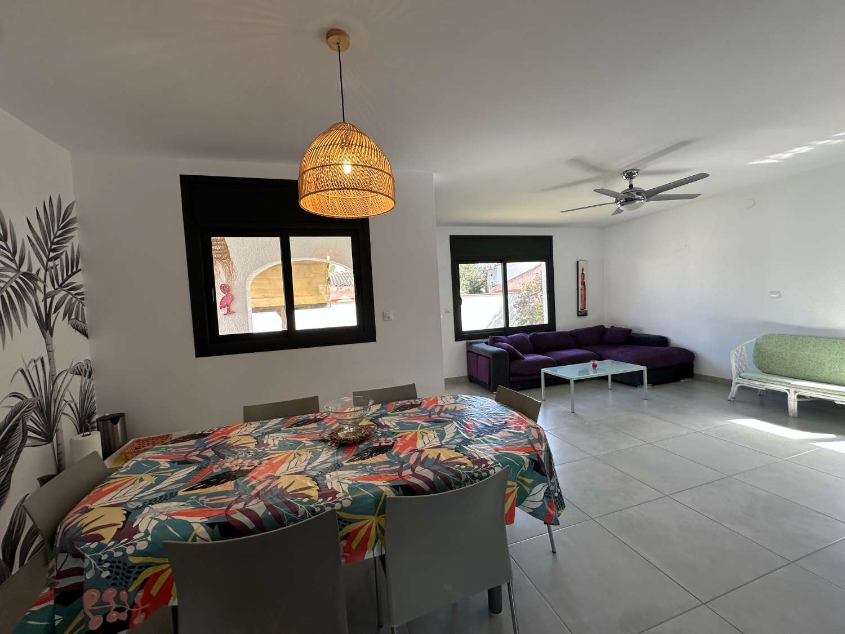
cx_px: 422
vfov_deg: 85.7
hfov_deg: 102.1
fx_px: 342
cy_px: 317
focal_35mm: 14
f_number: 2.2
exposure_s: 1/123
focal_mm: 2.22
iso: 40
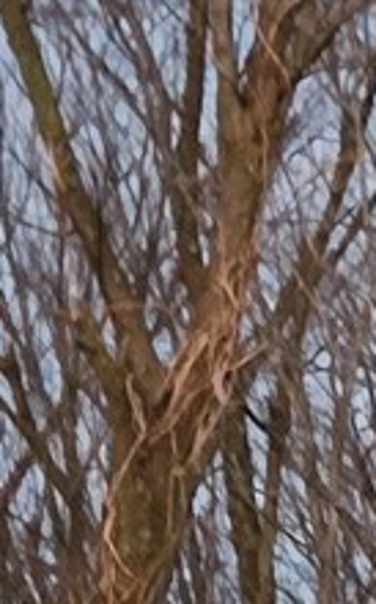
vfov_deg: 8.8
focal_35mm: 213
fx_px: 3501
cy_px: 1491
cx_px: 2097
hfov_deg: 4.7
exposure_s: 1/15
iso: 1600
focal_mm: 6.3
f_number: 1.7
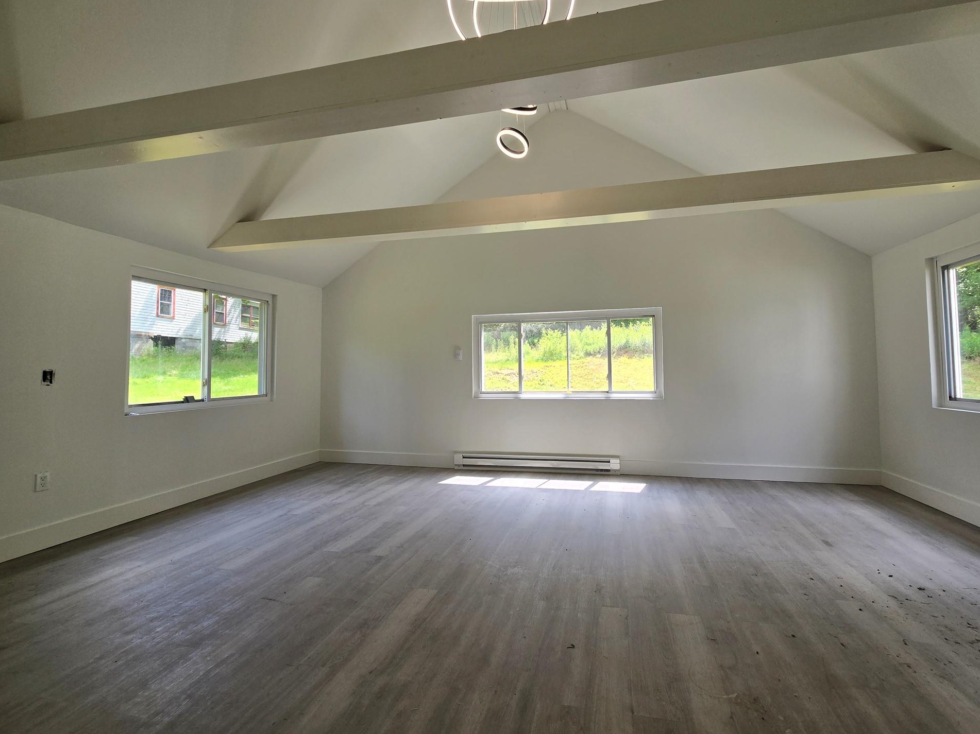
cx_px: 518
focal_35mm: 14
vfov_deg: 85.6
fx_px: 396
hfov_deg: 102.0
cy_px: 358
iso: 50
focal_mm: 2.2
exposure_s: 1/229
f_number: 2.2
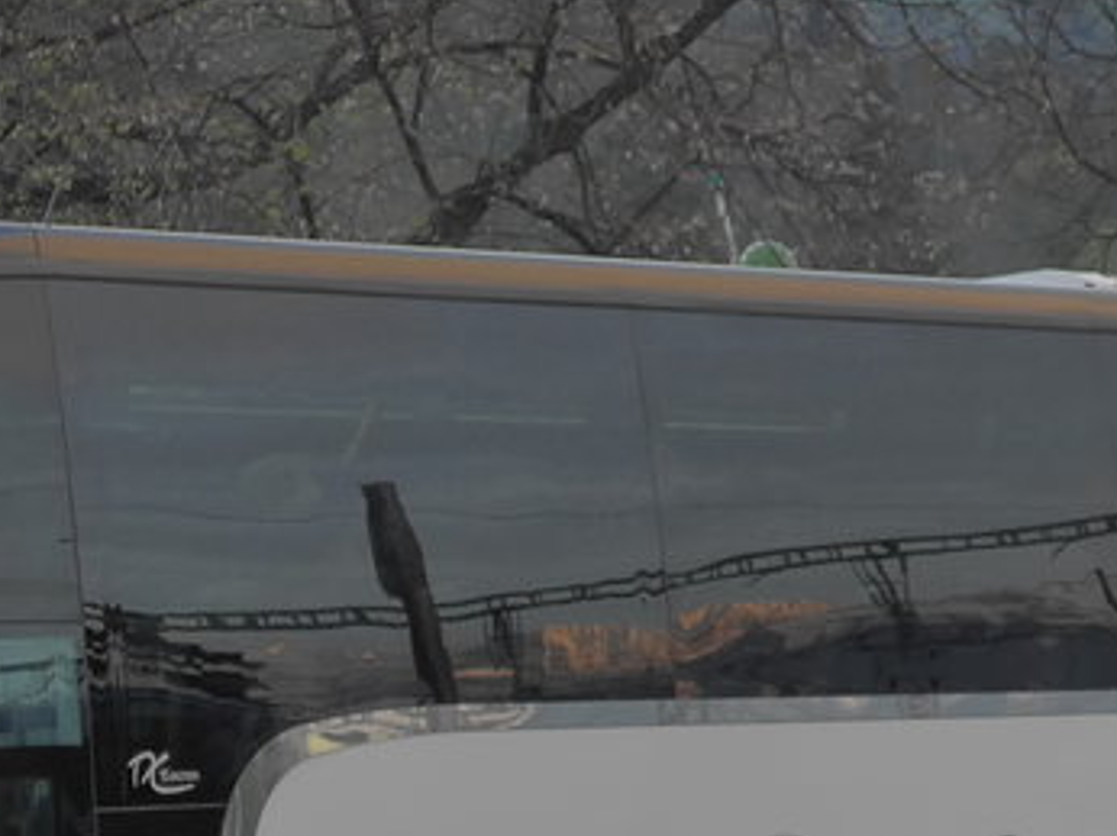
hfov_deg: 10.4
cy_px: 558
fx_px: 6159
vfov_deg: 7.8
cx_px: 542
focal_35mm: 191
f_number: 3.4
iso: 200
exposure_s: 1/100
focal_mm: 11.3
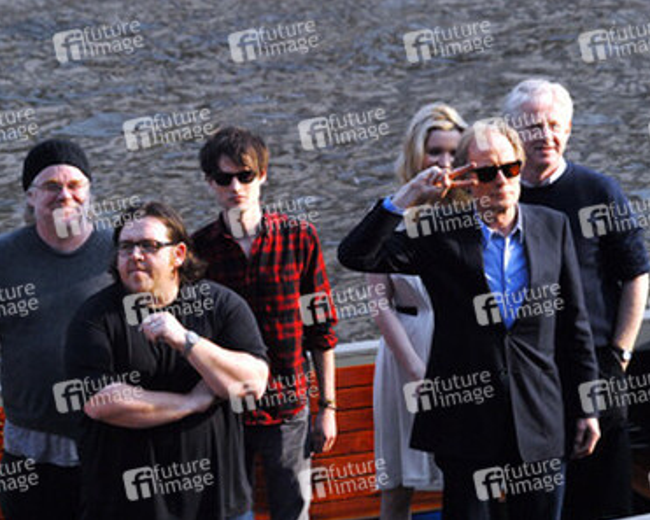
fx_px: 3271
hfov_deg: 11.3
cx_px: 294
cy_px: 261
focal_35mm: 170
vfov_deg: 9.1
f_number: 5.6
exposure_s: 1/1600
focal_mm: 100
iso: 320
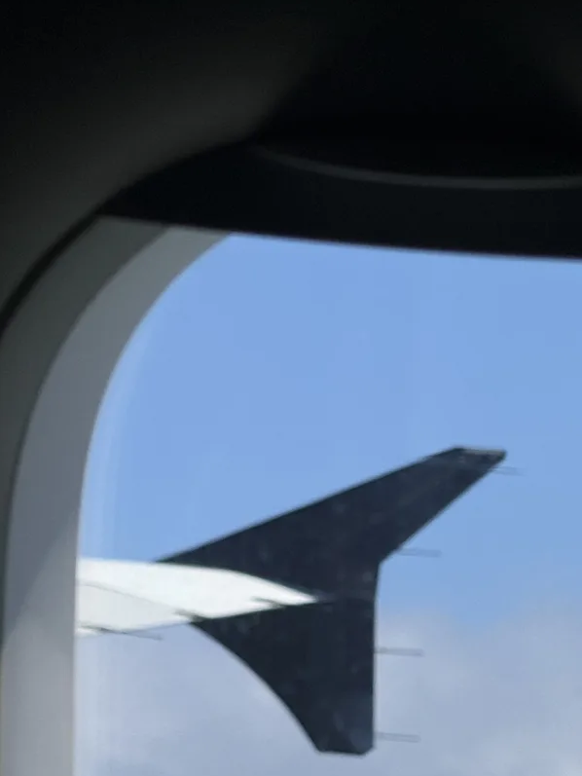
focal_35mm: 241
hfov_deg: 6.2
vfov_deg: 8.2
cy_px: 689
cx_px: 319
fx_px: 5401
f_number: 2.8
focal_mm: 15.66
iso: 50
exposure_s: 1/3058
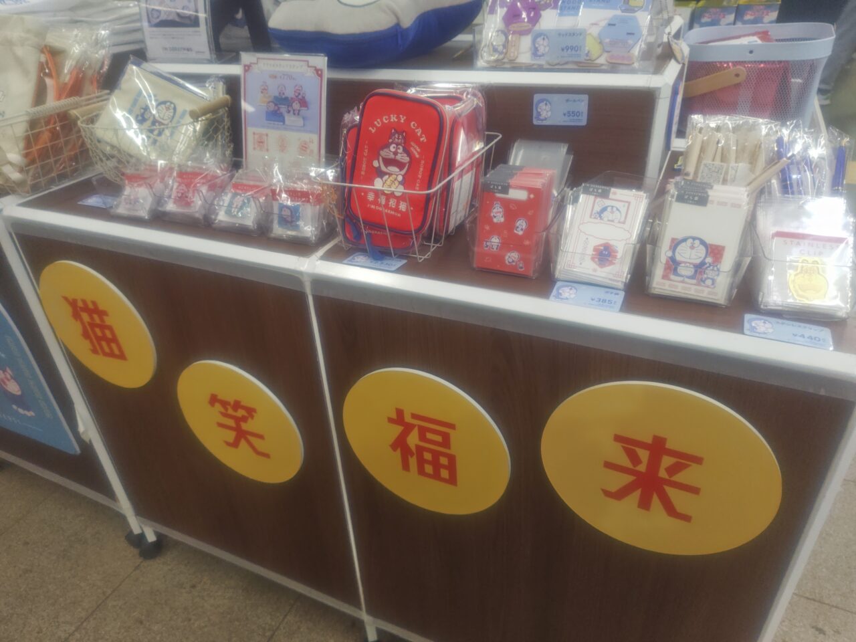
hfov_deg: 73.9
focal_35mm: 23
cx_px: 428
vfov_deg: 58.9
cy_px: 321
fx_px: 569
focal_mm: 5.56
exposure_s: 1/60
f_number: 1.9
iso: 242
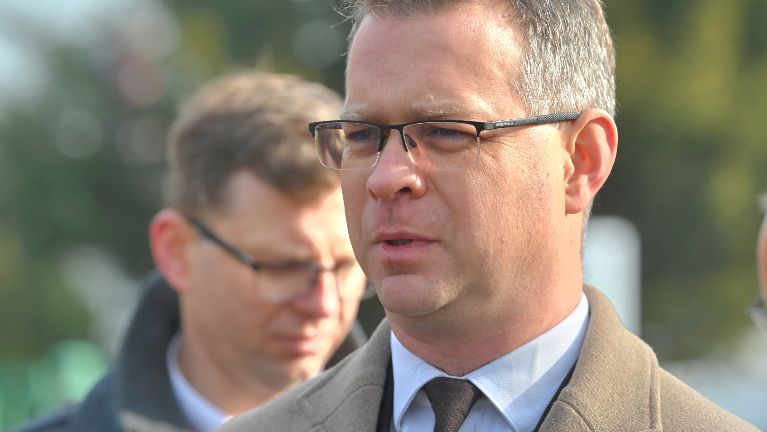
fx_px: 3844
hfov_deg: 11.4
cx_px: 384
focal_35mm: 189
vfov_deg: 6.4
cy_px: 194
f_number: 5
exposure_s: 1/400
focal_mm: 180
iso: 100
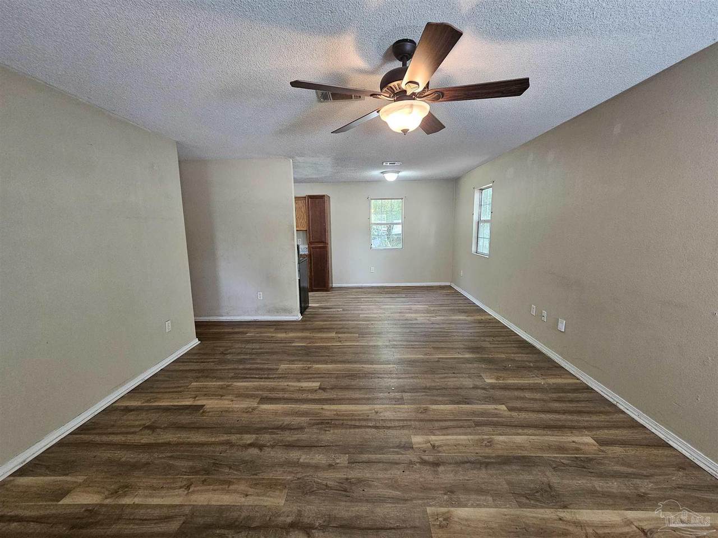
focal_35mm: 13
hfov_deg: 106.2
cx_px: 359
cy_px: 269
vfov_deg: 89.9
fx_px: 270
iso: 320
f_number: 2.2
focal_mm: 2.2
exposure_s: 1/30
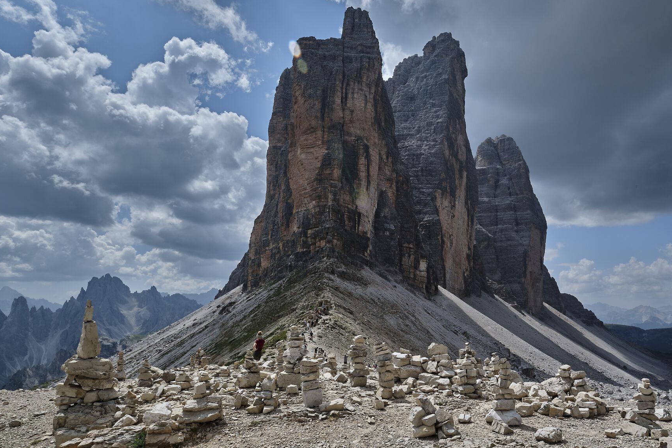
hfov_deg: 80.4
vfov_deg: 58.7
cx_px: 397
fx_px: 392
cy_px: 281
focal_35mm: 21
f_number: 9
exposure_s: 1/100
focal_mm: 10
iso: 125
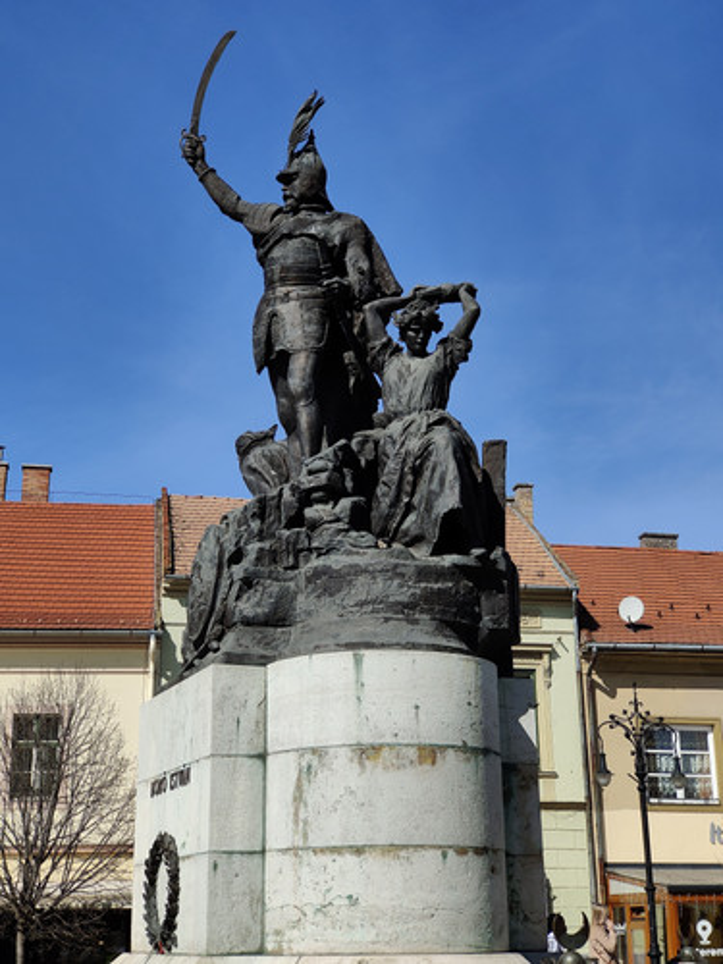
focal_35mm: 52
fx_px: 1448
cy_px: 482
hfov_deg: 28.0
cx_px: 362
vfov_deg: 36.8
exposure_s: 1/1322
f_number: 2.4
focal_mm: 6.25
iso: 50
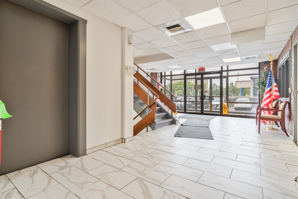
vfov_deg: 73.7
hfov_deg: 96.7
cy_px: 100
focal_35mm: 16
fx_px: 132
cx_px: 149
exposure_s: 1/80
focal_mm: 16
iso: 250
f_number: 4
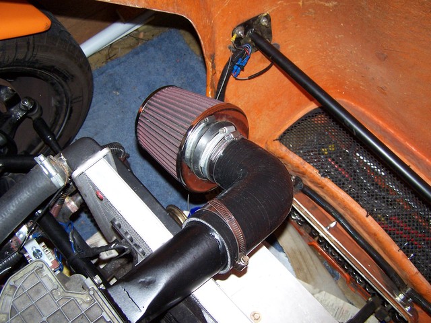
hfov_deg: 49.0
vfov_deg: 37.7
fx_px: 473
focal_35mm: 38
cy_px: 162
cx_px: 216
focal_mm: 6.3
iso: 140
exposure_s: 1/60
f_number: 2.8
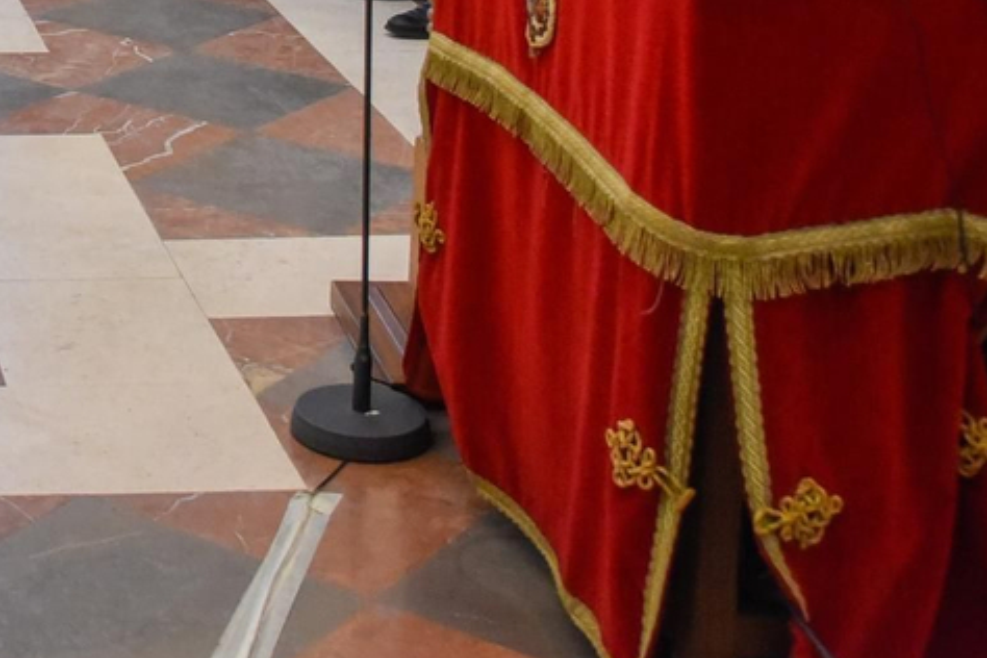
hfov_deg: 22.6
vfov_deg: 15.3
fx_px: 2221
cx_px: -273
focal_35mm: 81
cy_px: -389
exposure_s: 1/100
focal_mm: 24
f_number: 4
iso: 4000
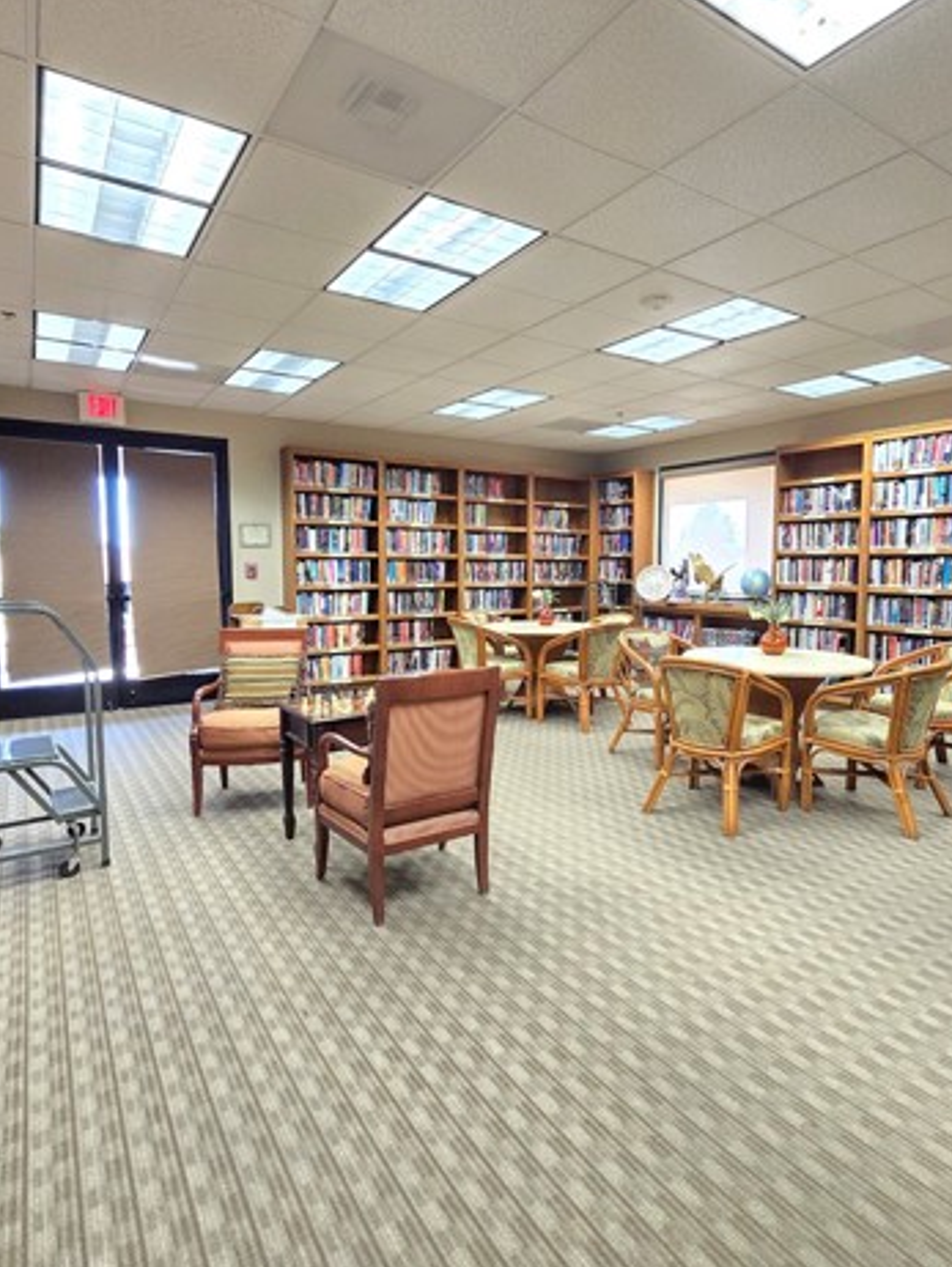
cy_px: 625
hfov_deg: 71.3
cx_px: 543
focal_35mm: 18
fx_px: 659
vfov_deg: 87.7
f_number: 2.2
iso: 640
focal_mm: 2.2
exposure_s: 1/60
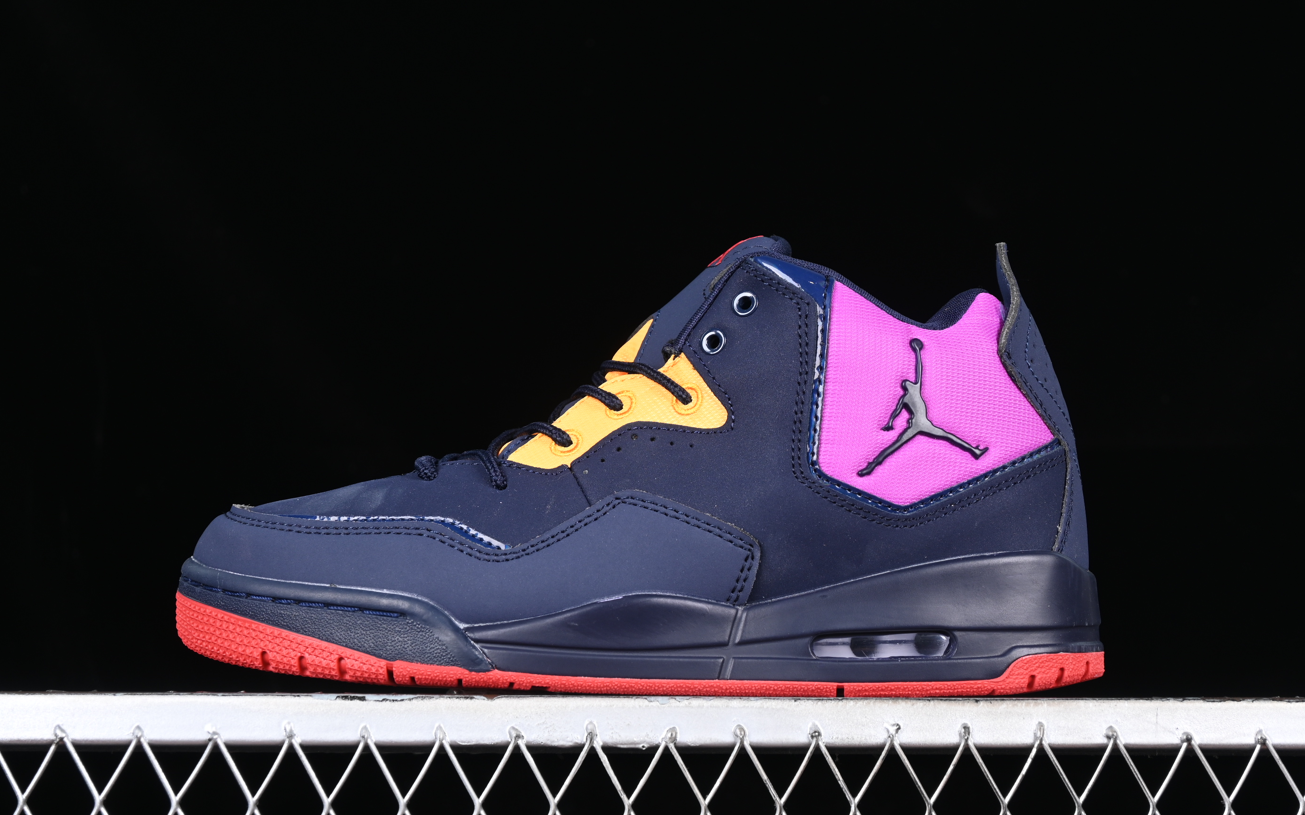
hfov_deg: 26.8
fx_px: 2738
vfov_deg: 16.9
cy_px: 429
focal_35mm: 77
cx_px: 648
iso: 160
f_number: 6.3
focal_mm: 50
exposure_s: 1/60
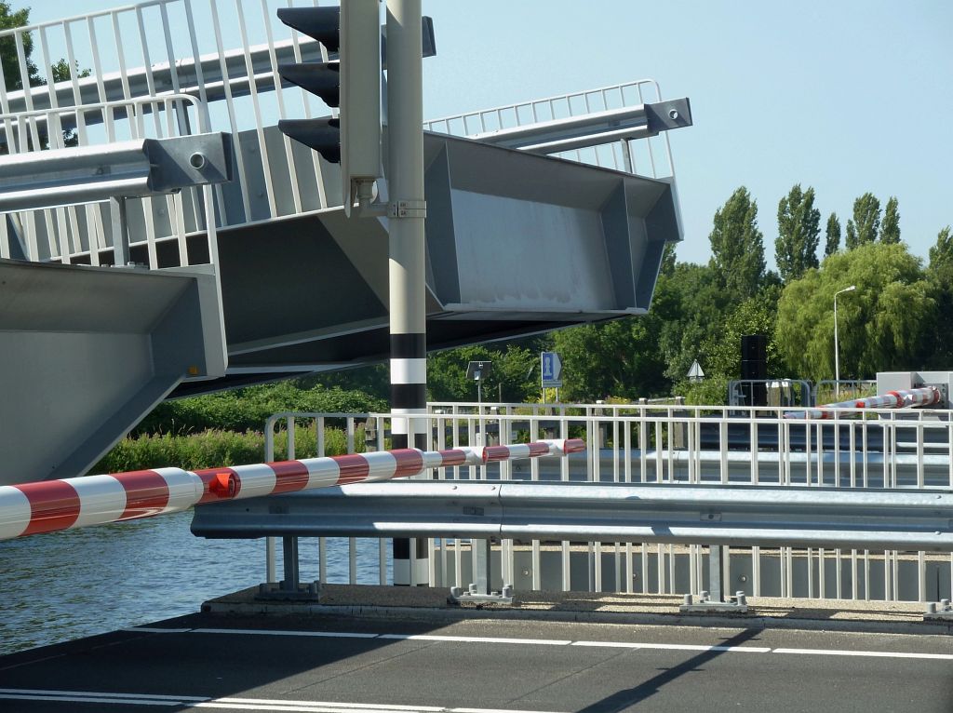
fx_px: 3273
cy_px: 356
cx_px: 476
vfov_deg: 12.4
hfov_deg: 16.6
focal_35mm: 119
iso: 80
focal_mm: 19.5
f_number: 4.4
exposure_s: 1/250
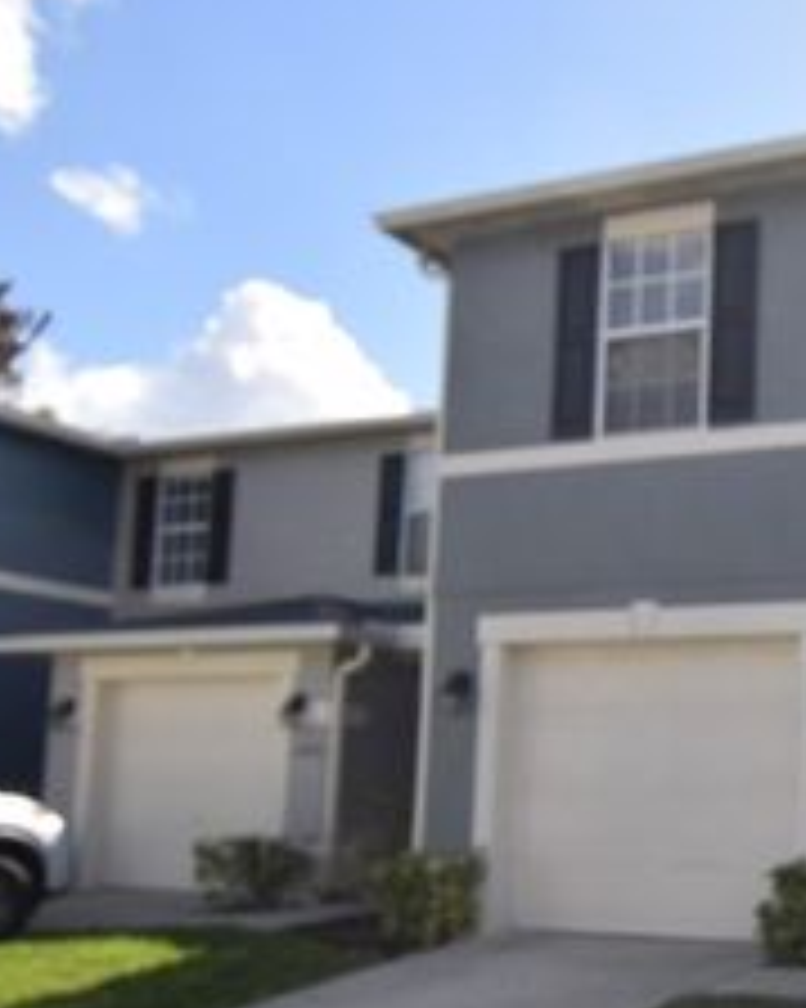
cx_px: 869
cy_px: 695
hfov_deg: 30.8
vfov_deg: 41.3
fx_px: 1313
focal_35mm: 44
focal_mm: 14
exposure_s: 1/200
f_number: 8
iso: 100
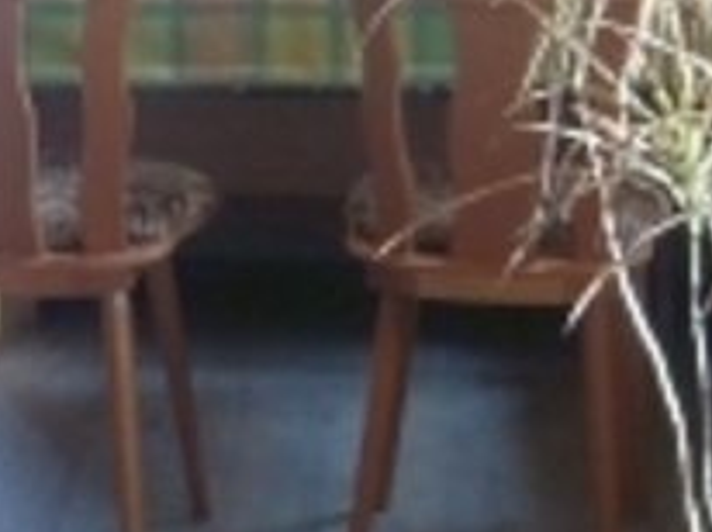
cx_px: 335
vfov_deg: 10.5
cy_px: 59
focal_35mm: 140
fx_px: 2876
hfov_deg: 14.1
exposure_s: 1/60
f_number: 3
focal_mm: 4.2
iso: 100
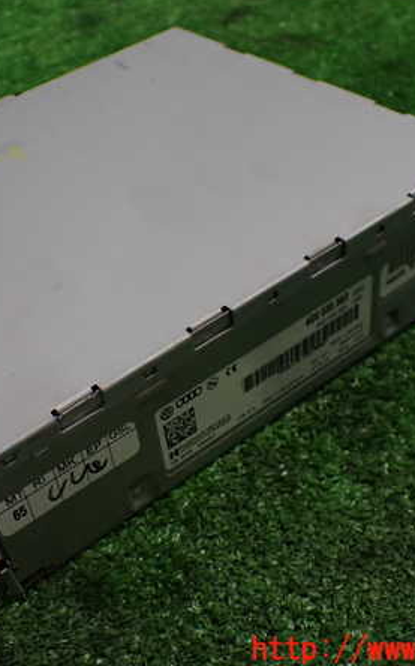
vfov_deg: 46.2
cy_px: 332
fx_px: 779
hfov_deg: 29.6
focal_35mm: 43
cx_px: 141
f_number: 2.3
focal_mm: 5.4
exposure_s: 1/125
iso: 320
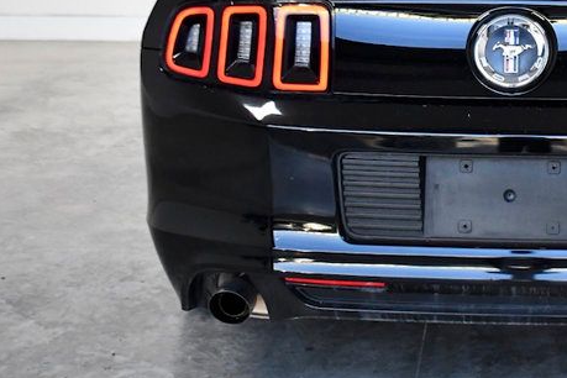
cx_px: 531
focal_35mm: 87
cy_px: -7
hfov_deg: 22.7
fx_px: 1370
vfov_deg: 15.4
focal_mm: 26
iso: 2500
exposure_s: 1/1000
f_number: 3.8
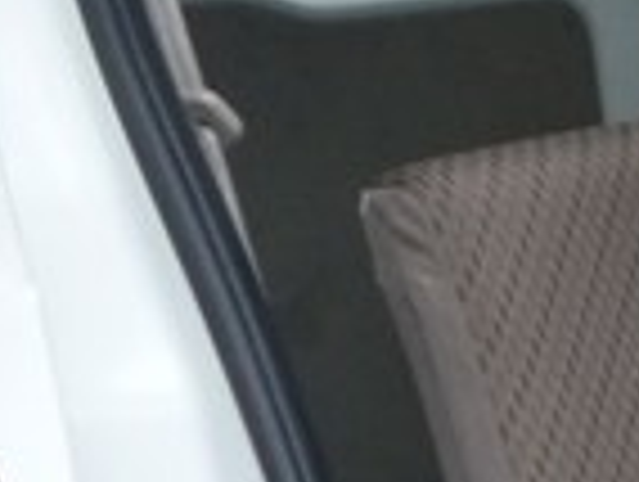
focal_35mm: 108
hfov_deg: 15.6
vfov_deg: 13.2
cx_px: 1138
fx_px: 1997
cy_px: 662
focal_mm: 4.3
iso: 160
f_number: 2.8
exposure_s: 1/60
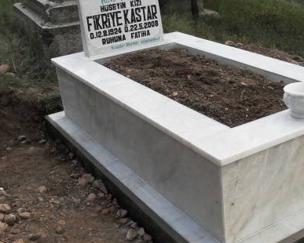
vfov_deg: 29.1
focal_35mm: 52
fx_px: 468
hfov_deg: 35.3
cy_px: 133
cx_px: 224
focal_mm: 6.3
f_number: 3.2
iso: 100
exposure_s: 1/90
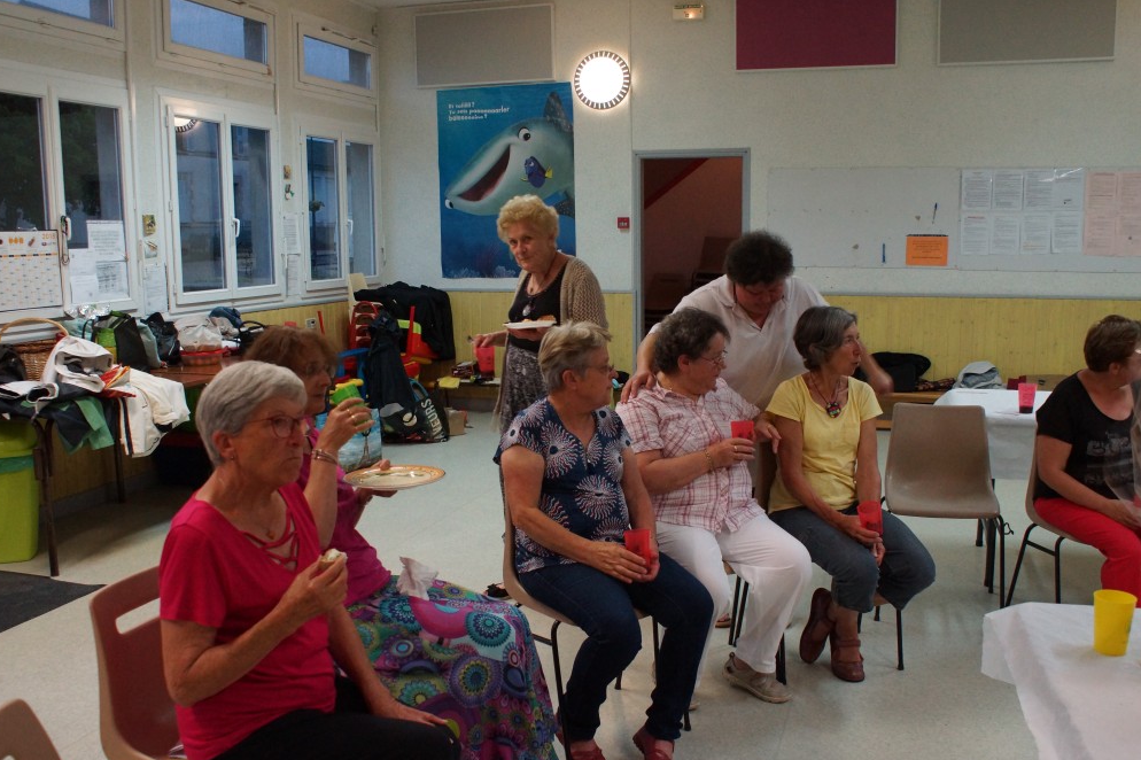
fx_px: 1077
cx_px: 573
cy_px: 389
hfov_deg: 55.8
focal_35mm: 34
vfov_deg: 38.9
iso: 1600
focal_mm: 22
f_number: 4
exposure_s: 1/125
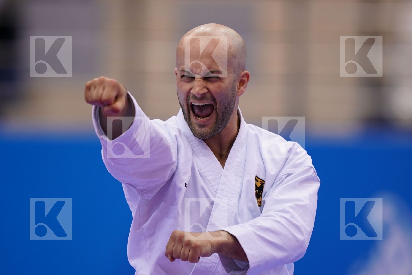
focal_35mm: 600
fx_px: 6866
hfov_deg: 3.4
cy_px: 138
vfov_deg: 2.3
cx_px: 206
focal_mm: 400
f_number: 2.8
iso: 500
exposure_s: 1/500
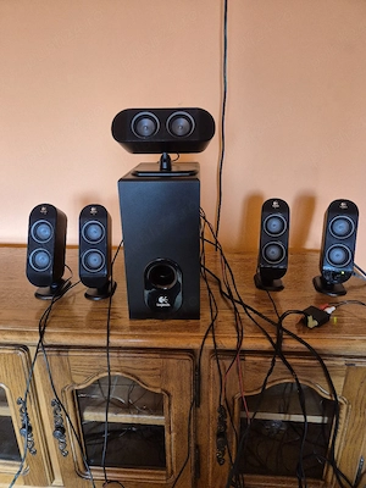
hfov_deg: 58.9
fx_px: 324
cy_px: 244
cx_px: 183
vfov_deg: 73.9
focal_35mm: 23
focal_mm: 5.4
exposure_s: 1/100
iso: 640
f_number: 1.8
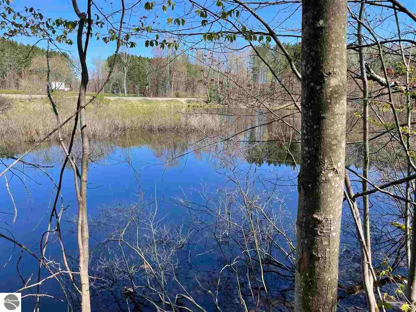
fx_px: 312
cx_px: 208
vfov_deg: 53.1
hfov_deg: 67.3
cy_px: 156
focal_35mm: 26
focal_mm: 4.2
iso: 32
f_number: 1.6
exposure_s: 1/1319
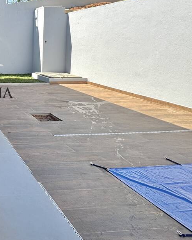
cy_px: 57
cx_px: -52
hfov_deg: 34.2
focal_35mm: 32
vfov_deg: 52.9
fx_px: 227
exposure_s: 1/347
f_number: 2.2
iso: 40
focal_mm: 2.22
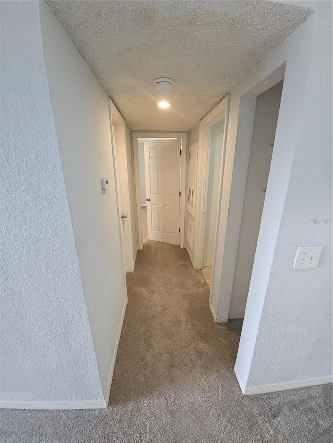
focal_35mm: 13
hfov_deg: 89.9
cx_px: 166
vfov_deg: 106.2
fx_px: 167
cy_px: 222
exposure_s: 1/60
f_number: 2.2
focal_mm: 1.7
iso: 320
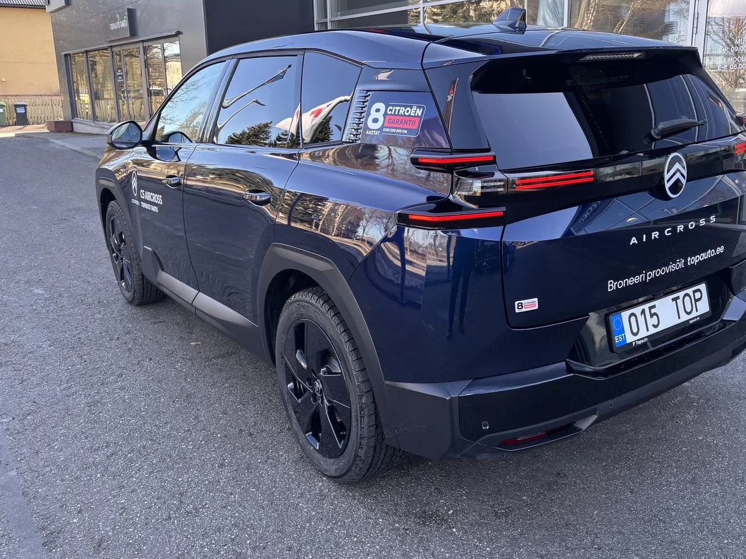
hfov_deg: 55.1
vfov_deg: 42.8
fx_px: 711
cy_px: 243
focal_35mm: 33
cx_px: 428
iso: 32
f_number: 1.6
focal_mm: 5.96
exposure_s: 1/121
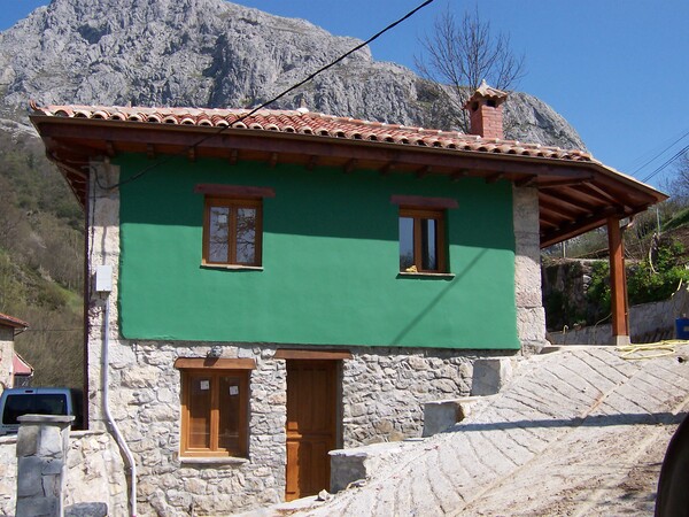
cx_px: 344
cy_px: 258
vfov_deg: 39.7
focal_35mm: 36
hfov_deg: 51.4
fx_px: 717
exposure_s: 1/500
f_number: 5.6
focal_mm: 5.6
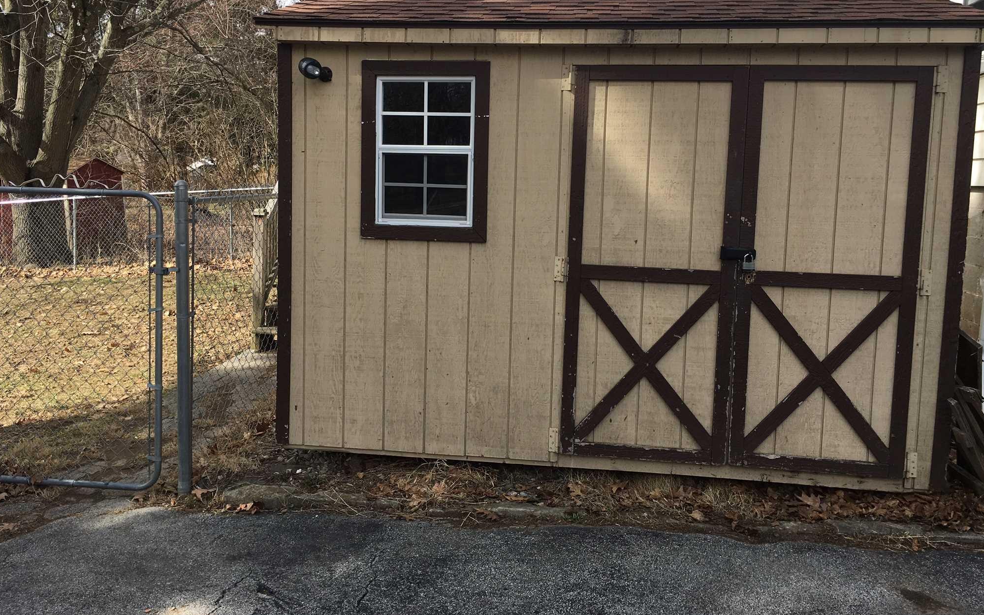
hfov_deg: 61.2
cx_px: 492
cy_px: 261
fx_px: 831
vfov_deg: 40.5
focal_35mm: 31
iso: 25
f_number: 2.2
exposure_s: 1/693
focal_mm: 4.15
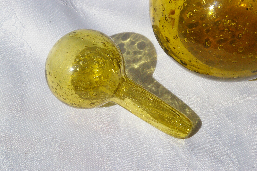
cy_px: 86
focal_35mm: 39
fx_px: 278
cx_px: 128
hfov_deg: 49.6
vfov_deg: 34.1
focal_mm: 26
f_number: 13
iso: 1600
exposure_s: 1/2000
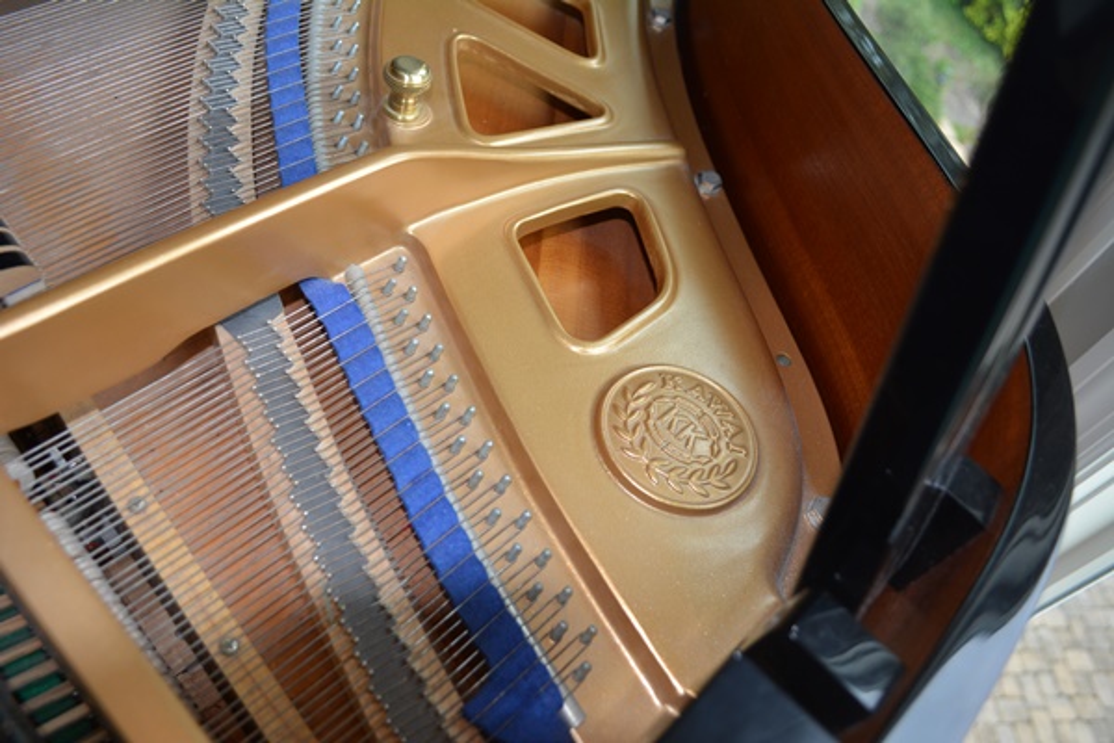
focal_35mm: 27
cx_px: 557
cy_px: 372
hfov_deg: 67.4
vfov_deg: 47.9
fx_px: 835
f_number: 3.5
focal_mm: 18
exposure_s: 1/125
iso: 250
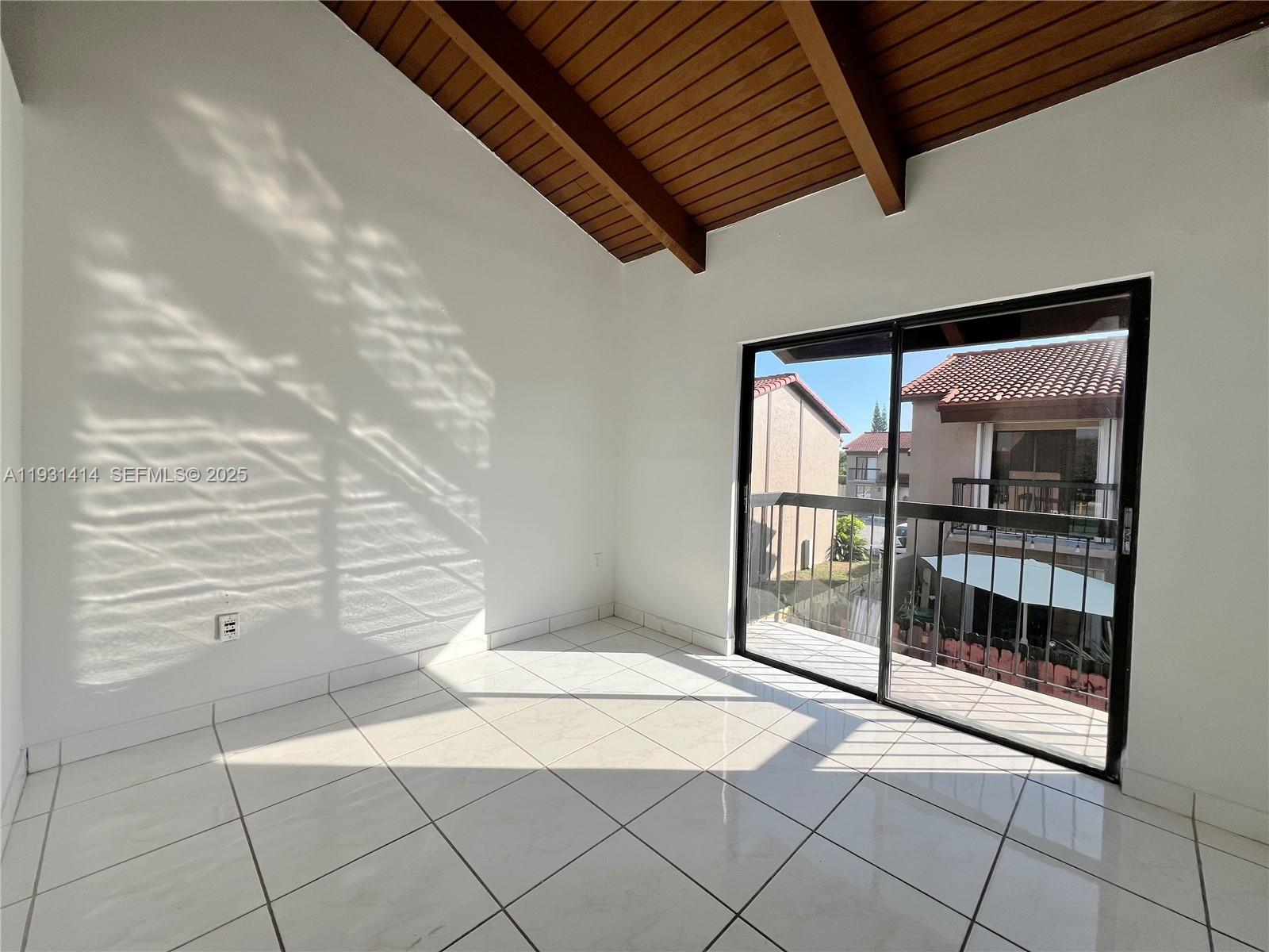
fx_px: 477
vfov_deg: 89.9
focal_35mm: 13
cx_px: 634
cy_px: 476
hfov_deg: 106.2
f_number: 1.8
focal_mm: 1.57
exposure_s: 1/903
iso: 32
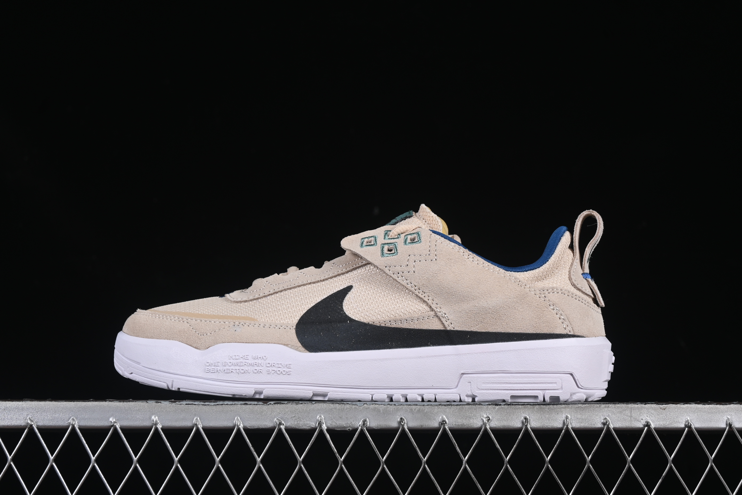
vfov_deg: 18.2
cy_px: 248
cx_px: 371
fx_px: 1546
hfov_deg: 27.0
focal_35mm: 75
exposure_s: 1/80
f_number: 8
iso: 160
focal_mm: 50
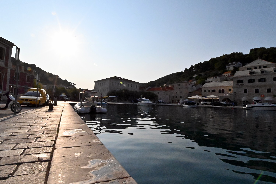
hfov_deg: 90.0
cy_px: 92
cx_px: 138
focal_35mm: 18
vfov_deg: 67.4
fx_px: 138
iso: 11400
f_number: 22
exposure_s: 1/8000
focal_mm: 12
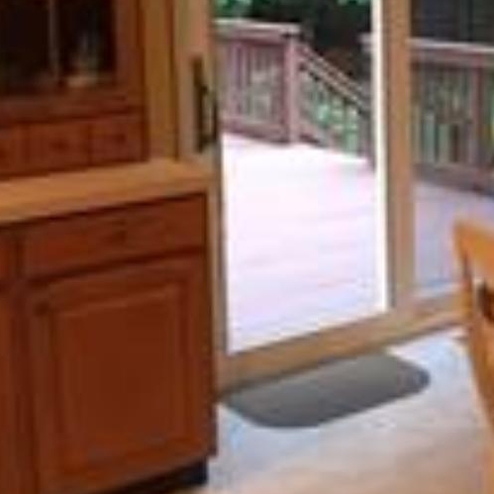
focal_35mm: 74
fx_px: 1195
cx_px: 492
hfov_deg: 22.5
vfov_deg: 23.1
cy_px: 120
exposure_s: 1/15
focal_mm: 4.15
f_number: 2.2
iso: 200
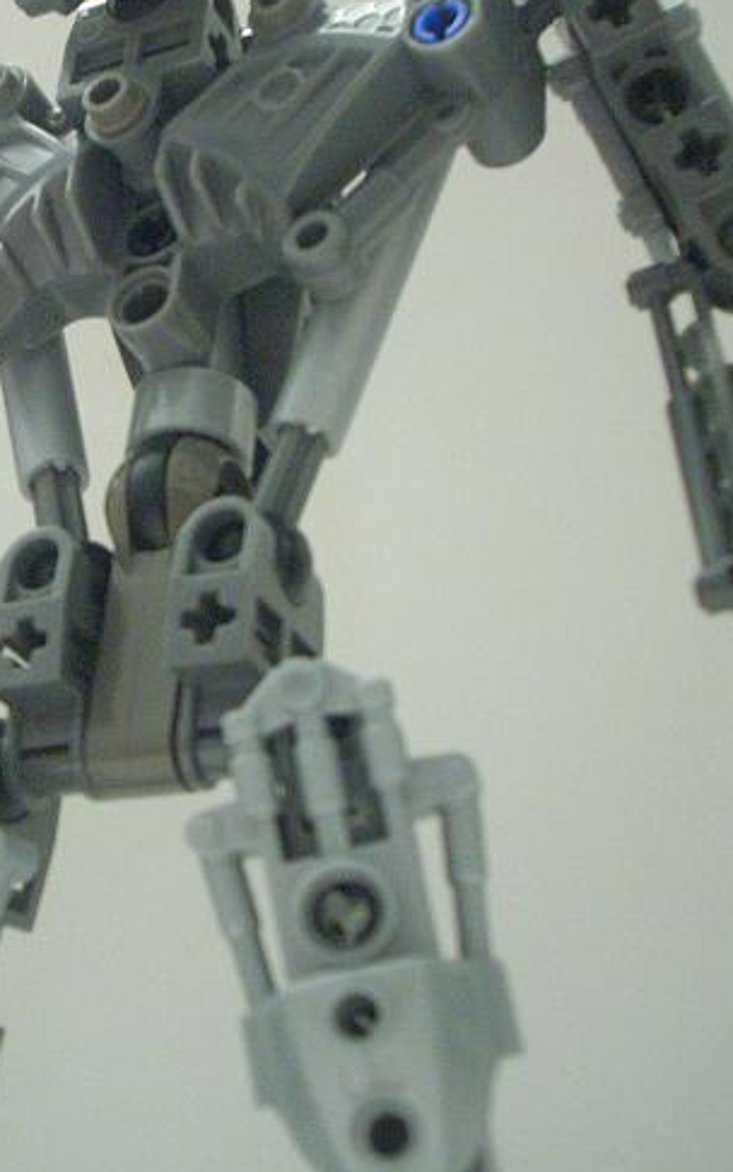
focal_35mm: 62
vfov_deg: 32.8
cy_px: 429
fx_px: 1981
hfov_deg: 20.7
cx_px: 142
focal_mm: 6.2
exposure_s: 1/4
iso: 336
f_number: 2.8
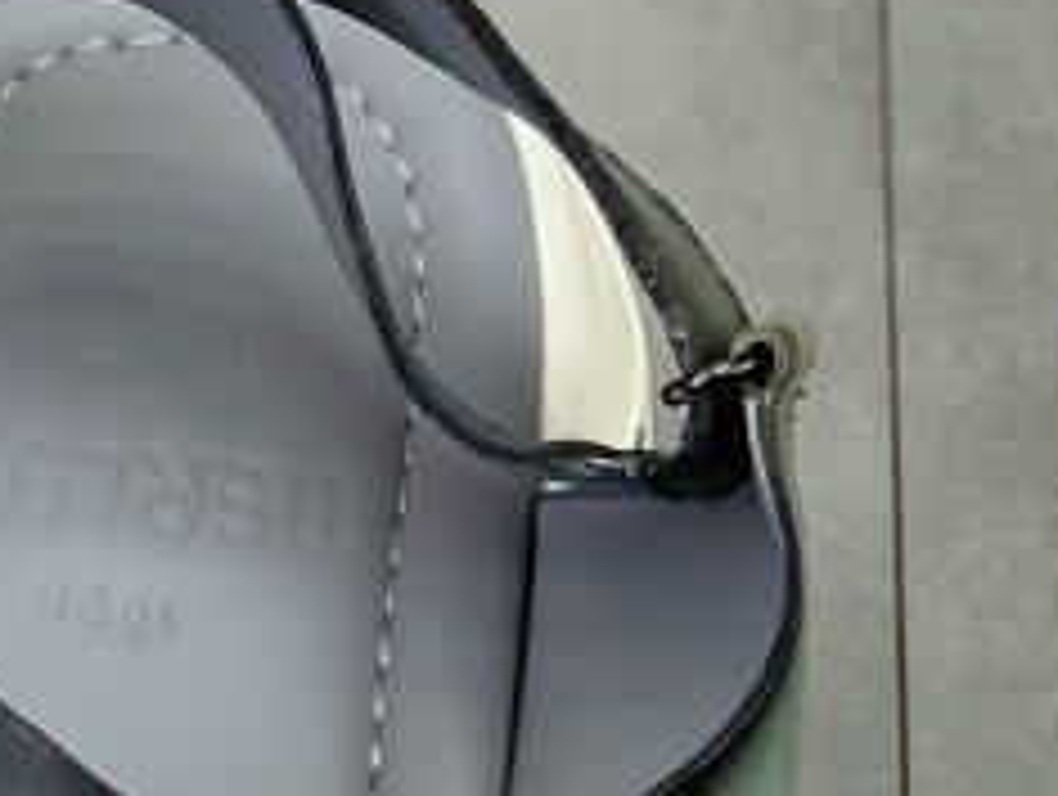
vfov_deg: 4.7
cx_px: 675
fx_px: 9734
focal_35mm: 318
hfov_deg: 6.2
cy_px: 944
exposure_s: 1/122
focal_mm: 6
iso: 20
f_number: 2.4
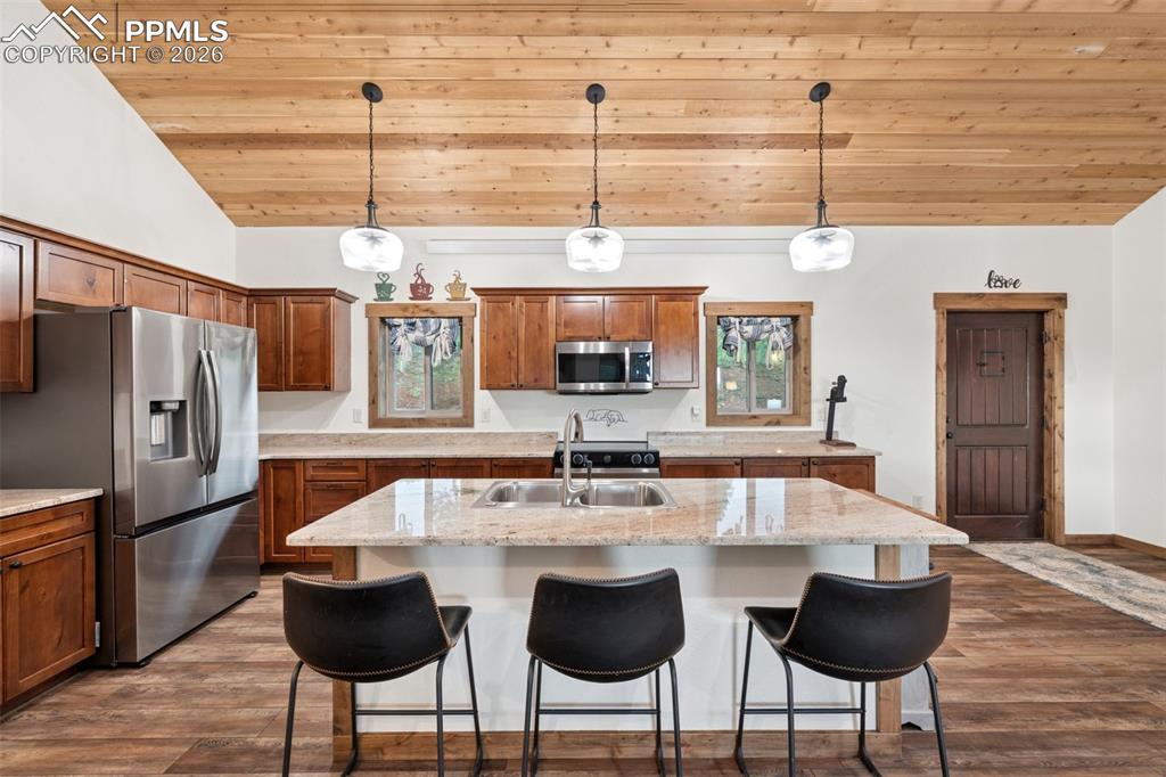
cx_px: 583
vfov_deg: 77.3
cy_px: 388
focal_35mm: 15
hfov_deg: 100.4
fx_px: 486
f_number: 11
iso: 100
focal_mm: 15
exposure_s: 2.5
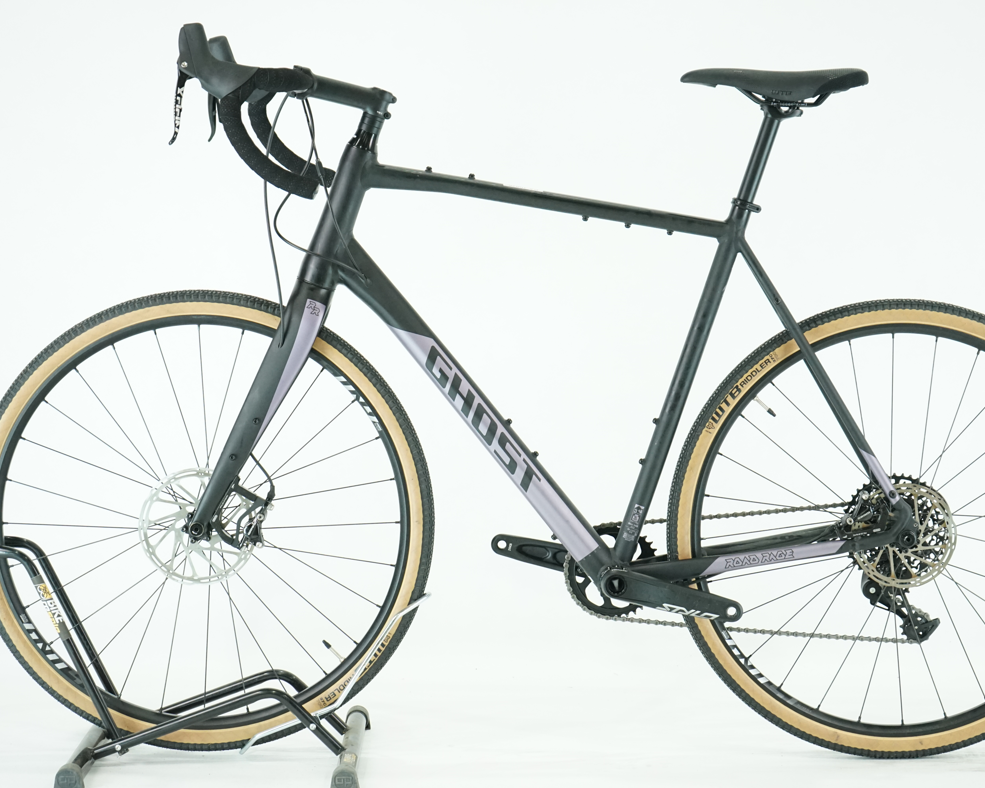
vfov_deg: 19.4
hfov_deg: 24.1
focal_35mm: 79
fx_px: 2303
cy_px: 394
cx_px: 543
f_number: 6.3
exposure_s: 1/200
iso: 3200
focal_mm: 70
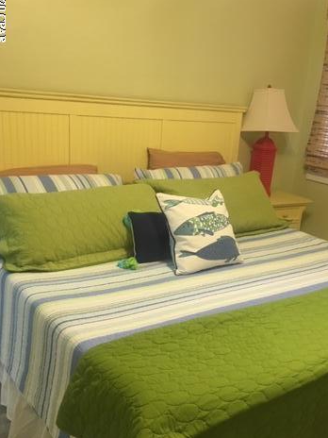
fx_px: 505
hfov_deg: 35.7
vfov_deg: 46.5
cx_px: 209
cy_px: 268
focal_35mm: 40
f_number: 2.2
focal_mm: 4.15
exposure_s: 1/30
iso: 80
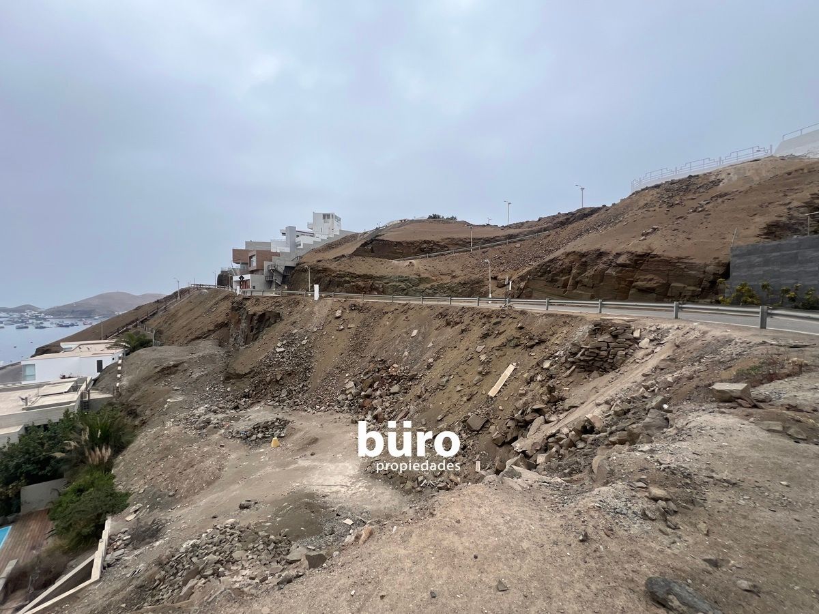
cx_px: 410
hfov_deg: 106.2
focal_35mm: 13
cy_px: 307
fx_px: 308
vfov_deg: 89.9
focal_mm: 1.57
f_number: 1.8
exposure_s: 1/1908
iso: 32
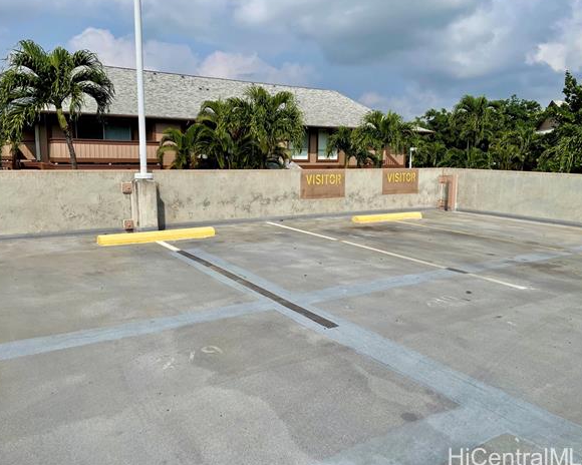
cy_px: 226
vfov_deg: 51.5
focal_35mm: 28
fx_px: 482
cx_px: 275
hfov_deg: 62.2
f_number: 1.6
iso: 32
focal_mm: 4.2
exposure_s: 1/6135
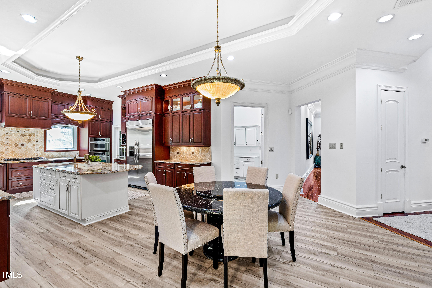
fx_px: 180
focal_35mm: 15
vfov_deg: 77.3
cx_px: 216
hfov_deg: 100.4
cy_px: 144
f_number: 8
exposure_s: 1/1.67
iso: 100
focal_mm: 10
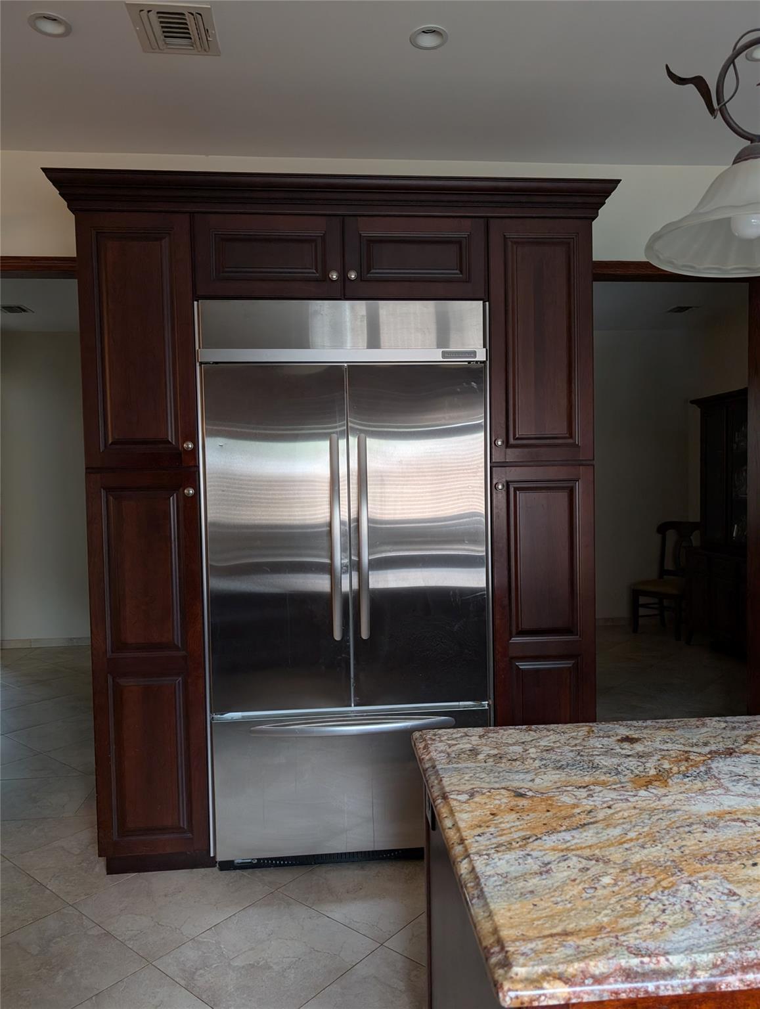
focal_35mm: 24
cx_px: 380
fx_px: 701
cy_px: 504
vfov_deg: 71.5
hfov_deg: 56.9
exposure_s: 1/158
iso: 55
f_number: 1.68
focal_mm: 6.9
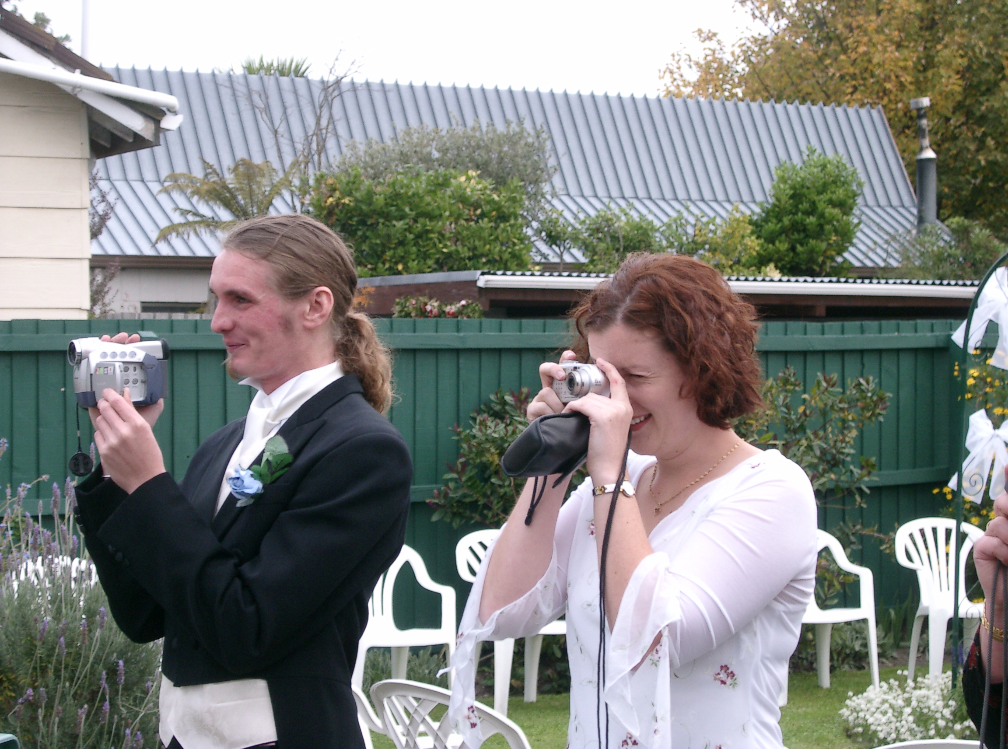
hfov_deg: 22.6
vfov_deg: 16.9
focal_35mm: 87
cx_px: 504
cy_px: 374
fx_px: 2525
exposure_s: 1/125
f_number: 4.2
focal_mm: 17.7
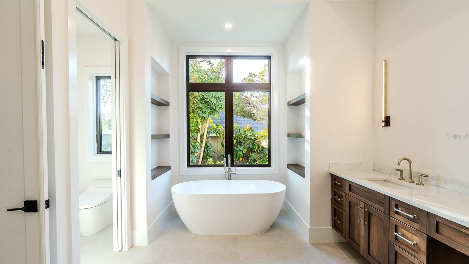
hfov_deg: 95.9
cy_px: 137
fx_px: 211
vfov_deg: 63.9
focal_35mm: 17
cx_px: 235
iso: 250
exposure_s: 1/250
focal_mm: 16
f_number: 9
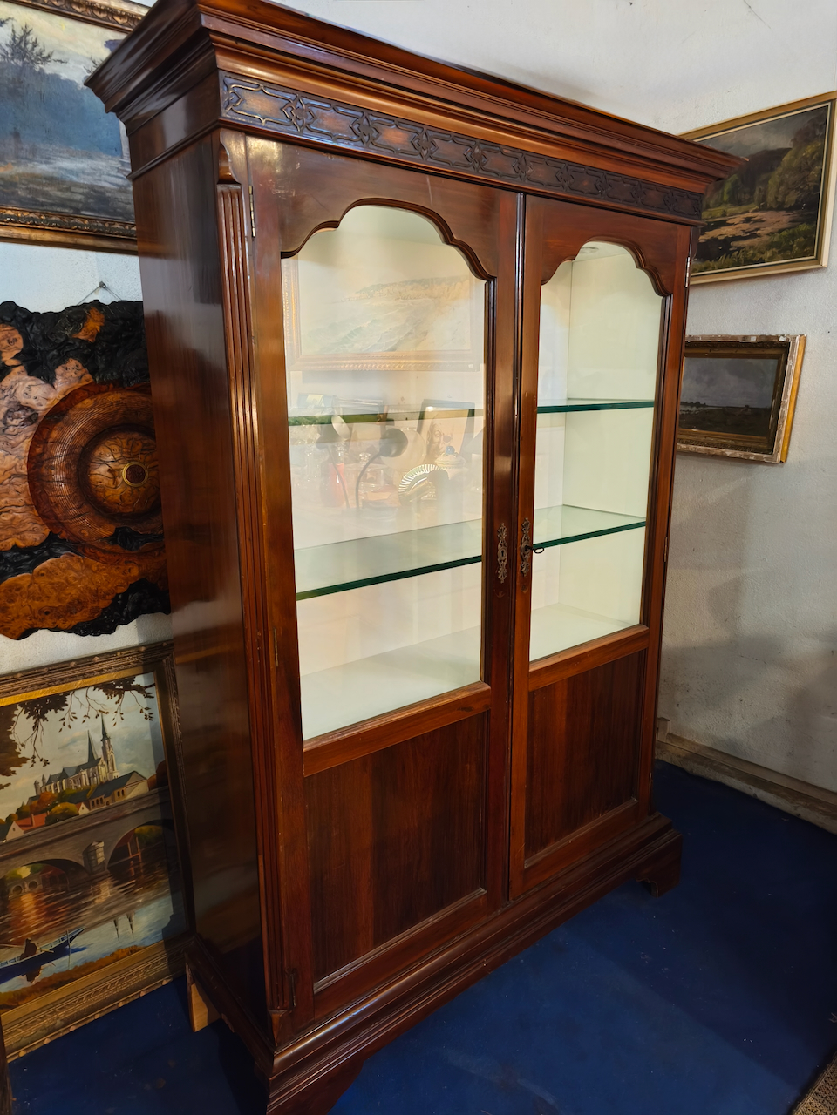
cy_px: 558
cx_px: 418
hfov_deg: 58.9
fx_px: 742
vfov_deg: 73.9
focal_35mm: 23
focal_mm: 5.35
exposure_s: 1/25
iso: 3200
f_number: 1.7
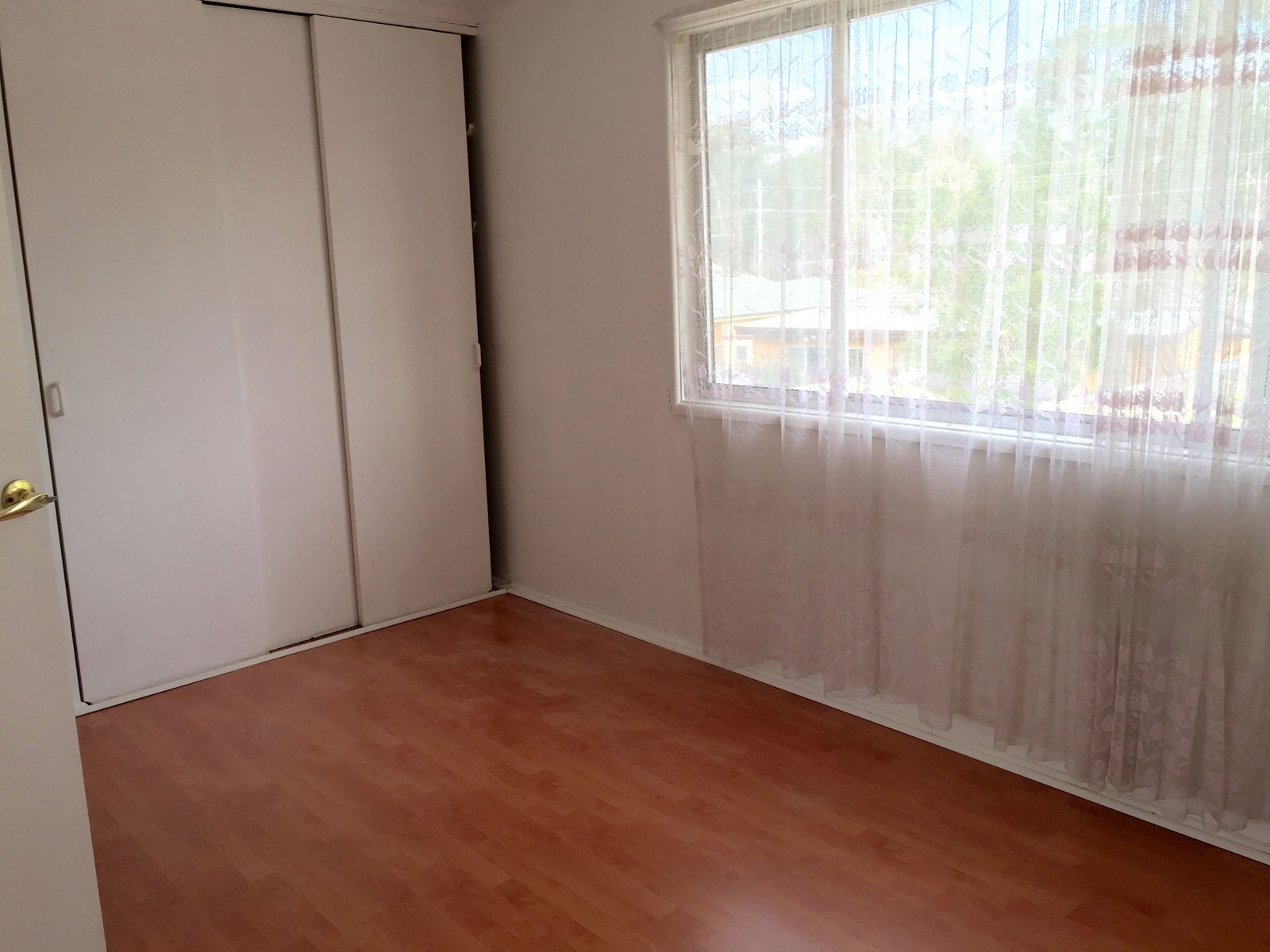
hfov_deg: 61.7
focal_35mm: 29
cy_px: 476
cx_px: 635
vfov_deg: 48.2
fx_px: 1064
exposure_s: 1/40
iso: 32
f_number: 2.2
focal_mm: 4.15
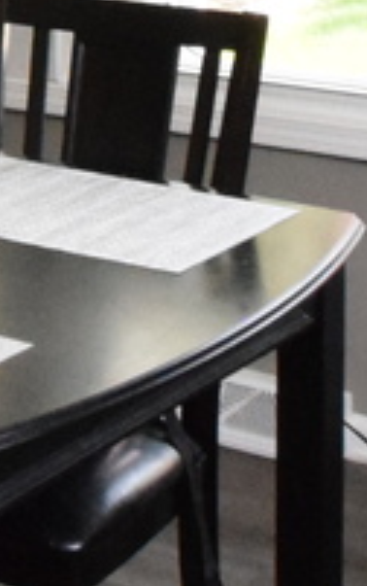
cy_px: -315
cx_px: -131
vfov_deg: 15.5
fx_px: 1964
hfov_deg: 10.4
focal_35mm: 123
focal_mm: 10
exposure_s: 1/100
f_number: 11
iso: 4000
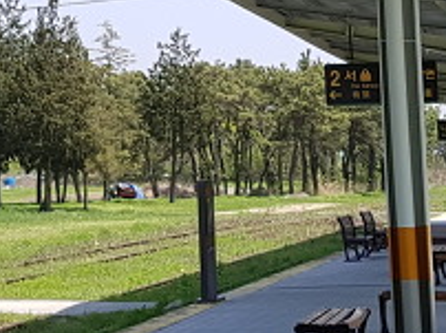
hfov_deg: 14.9
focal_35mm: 132
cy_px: -115
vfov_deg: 10.9
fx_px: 1699
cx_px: 91
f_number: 1.7
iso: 50
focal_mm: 4.2
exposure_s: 1/1596
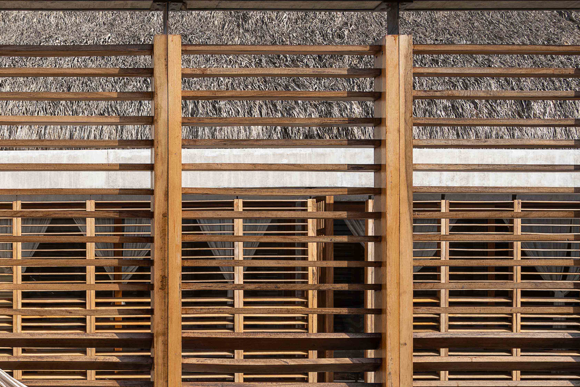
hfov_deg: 29.2
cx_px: 140
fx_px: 1095
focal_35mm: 68
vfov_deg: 19.7
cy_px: 332
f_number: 13
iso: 50
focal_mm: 24
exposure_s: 1/50
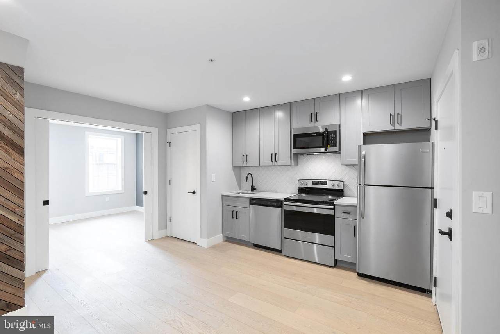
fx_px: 222
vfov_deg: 73.8
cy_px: 167
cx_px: 250
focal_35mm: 16
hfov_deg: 96.7
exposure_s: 1/3
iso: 160
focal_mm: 16
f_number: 8
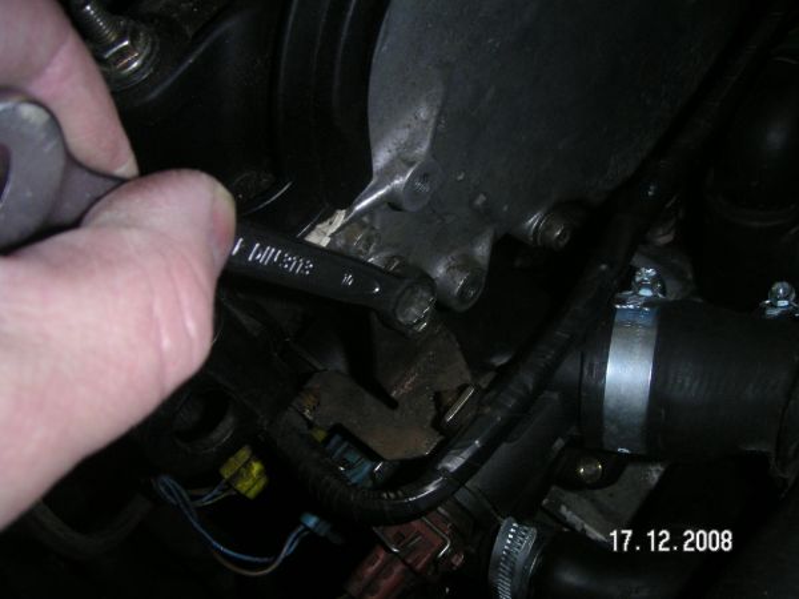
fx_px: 877
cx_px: 400
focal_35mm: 38
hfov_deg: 49.0
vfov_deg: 37.7
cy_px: 300
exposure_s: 1/45
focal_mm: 6
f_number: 6.7
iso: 160
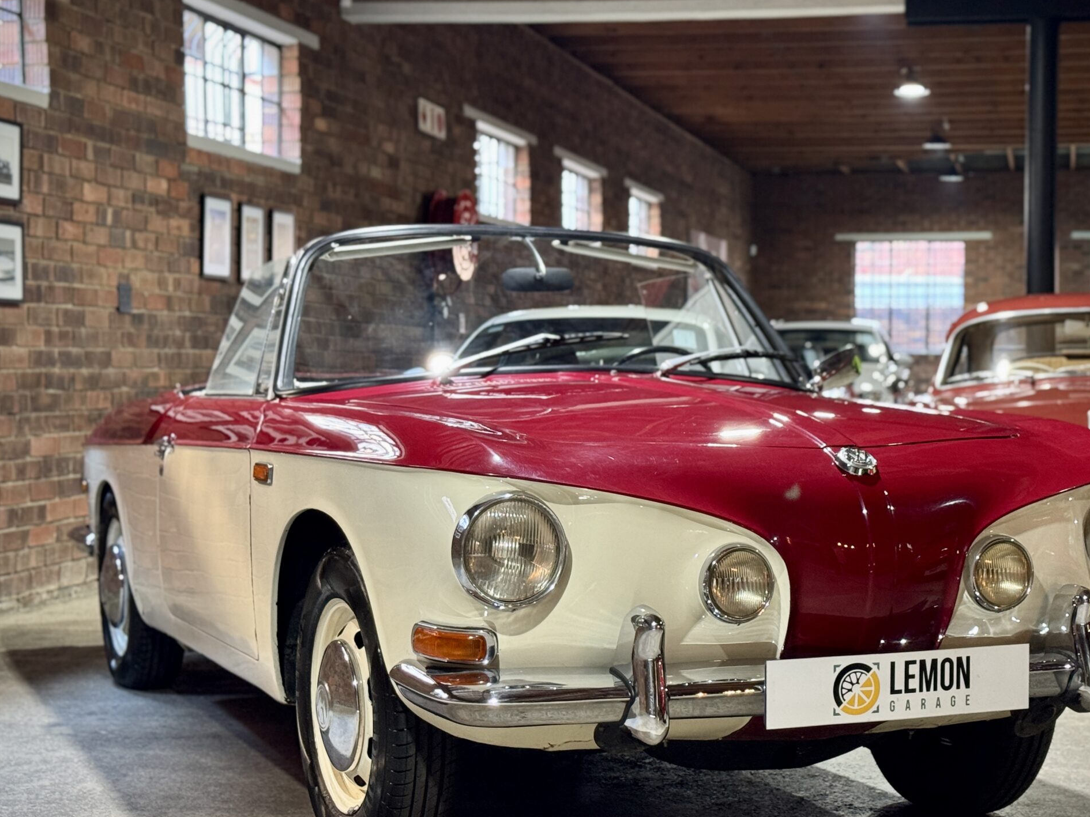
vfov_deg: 22.6
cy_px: 422
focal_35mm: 65
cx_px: 617
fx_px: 2047
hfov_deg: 29.8
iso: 200
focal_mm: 6.76
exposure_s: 1/33
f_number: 1.78
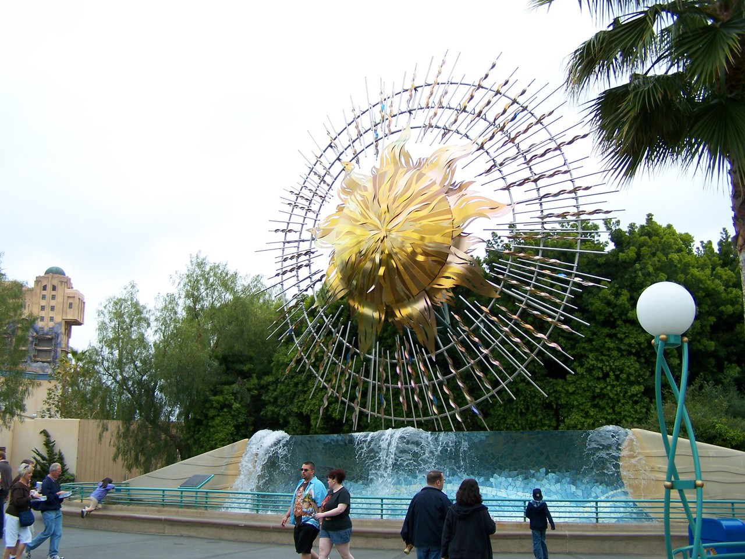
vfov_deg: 37.7
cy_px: 280
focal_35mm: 38
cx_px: 372
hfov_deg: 49.0
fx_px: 818
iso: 80
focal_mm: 6.3
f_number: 2.8
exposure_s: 1/320
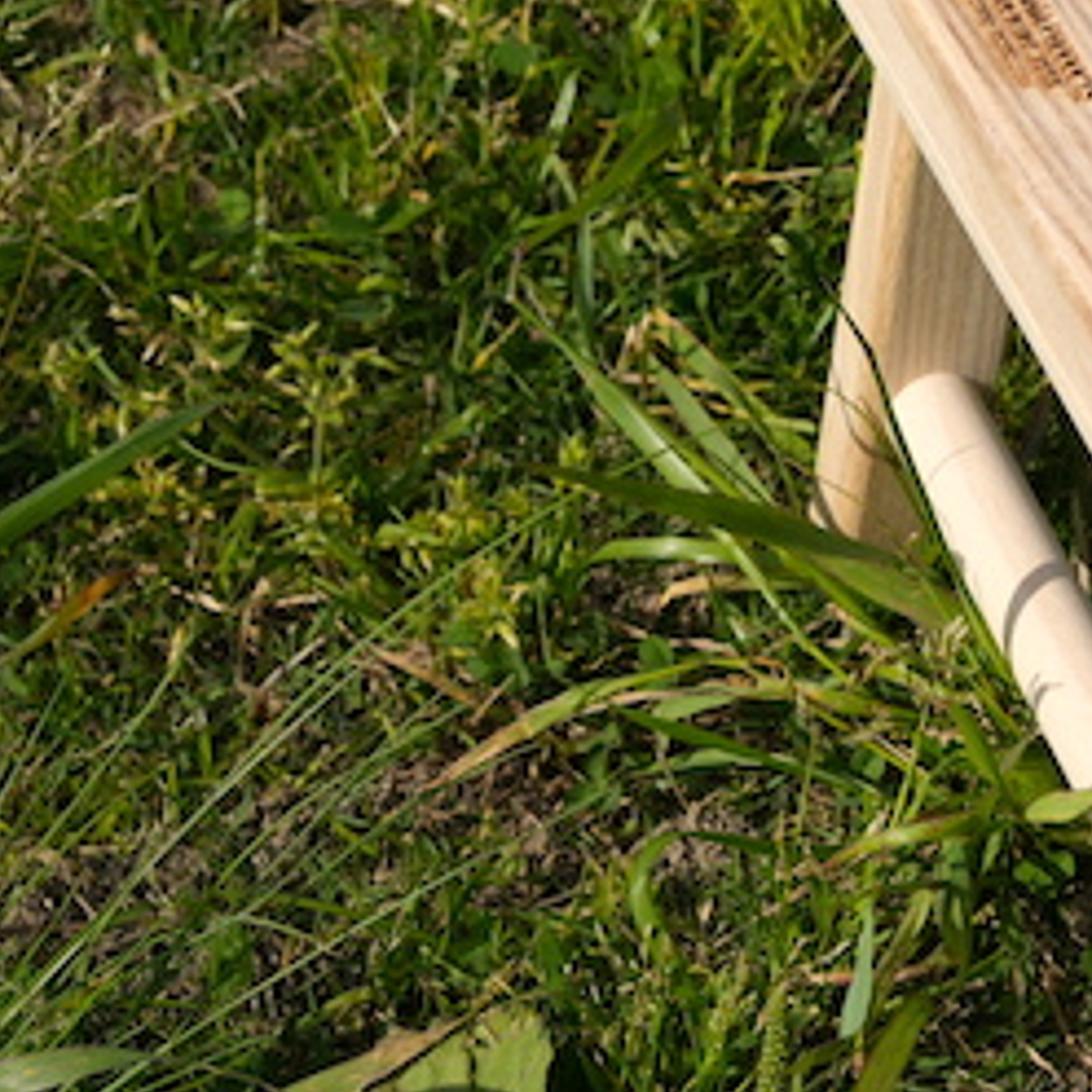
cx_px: 1885
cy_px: 81
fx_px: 4618
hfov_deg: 12.5
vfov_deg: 13.4
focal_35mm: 129
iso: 160
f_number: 8
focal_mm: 37.7
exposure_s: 1/640
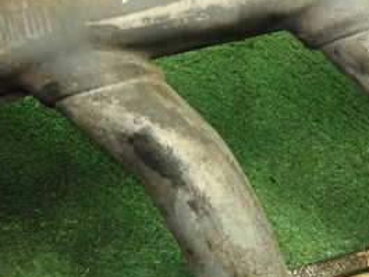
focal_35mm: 68
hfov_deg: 26.3
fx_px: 725
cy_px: 142
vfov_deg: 21.6
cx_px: 407
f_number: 2.3
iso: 800
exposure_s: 1/125
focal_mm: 5.5
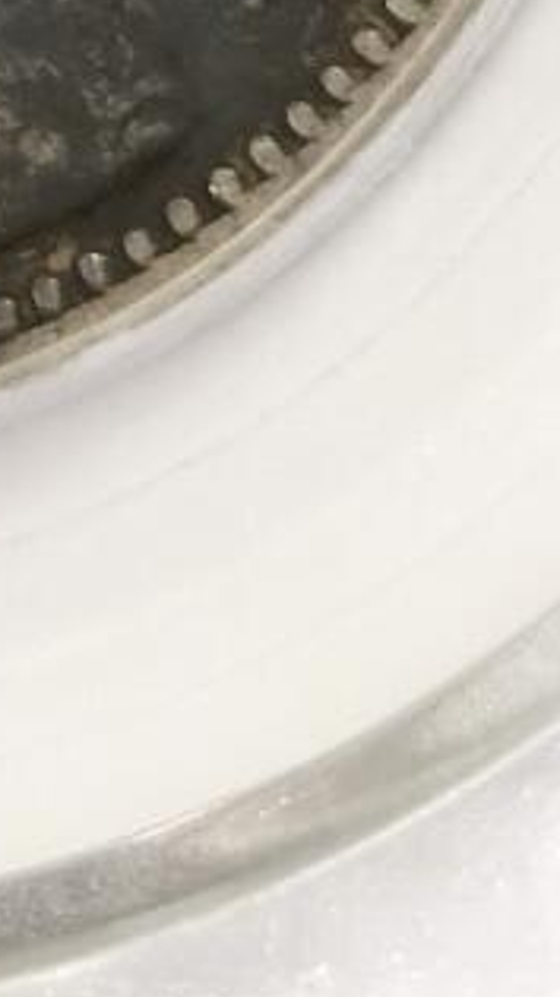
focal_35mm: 337
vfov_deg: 6.1
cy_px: -1355
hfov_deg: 3.6
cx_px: -427
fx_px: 8903
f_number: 16
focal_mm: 5.56
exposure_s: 1/100
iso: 200
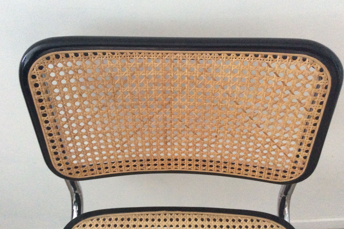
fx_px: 325
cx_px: 172
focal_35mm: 34
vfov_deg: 38.9
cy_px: 107
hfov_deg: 55.8
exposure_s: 1/17
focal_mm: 3.3
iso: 320
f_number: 2.4
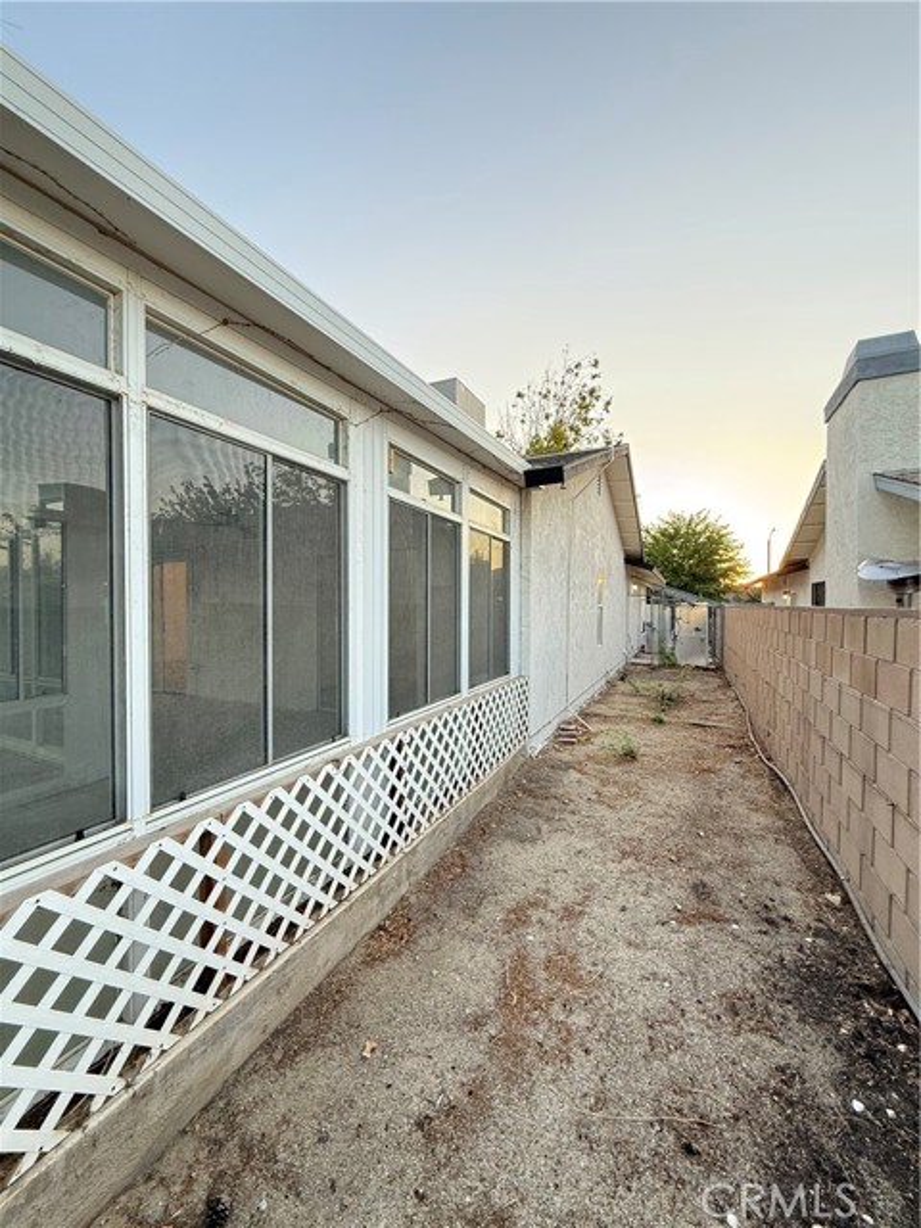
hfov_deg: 85.7
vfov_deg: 102.1
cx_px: 460
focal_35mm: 14
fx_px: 497
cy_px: 614
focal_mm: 2.22
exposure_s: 1/99
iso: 250
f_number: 2.2
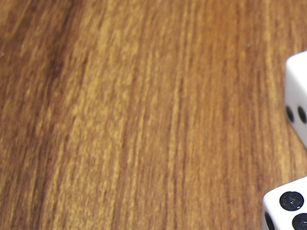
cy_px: 204
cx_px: 358
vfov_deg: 16.4
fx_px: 789
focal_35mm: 89
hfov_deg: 20.7
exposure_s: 1/30
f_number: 2.8
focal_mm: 6
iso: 100
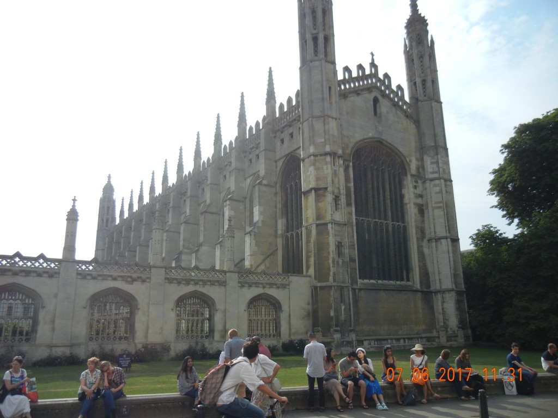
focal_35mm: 30
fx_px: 484
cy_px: 209
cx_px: 279
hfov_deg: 60.0
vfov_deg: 46.8
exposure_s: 1/420
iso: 160
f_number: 7
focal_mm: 5.4
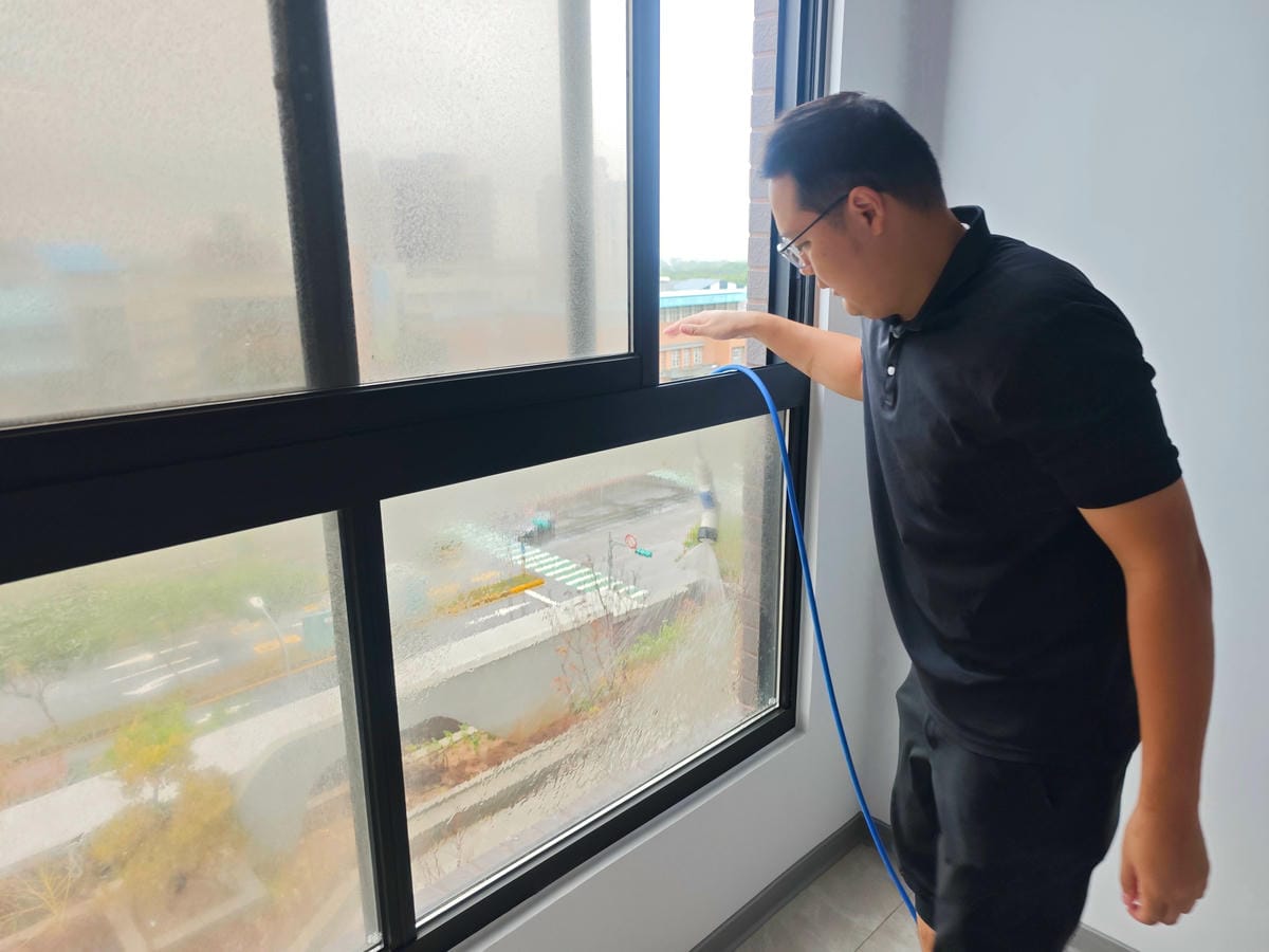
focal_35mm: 23
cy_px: 476
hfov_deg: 73.9
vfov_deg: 58.9
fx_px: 843
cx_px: 634
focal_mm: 8.72
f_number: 2
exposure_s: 1/120
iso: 125
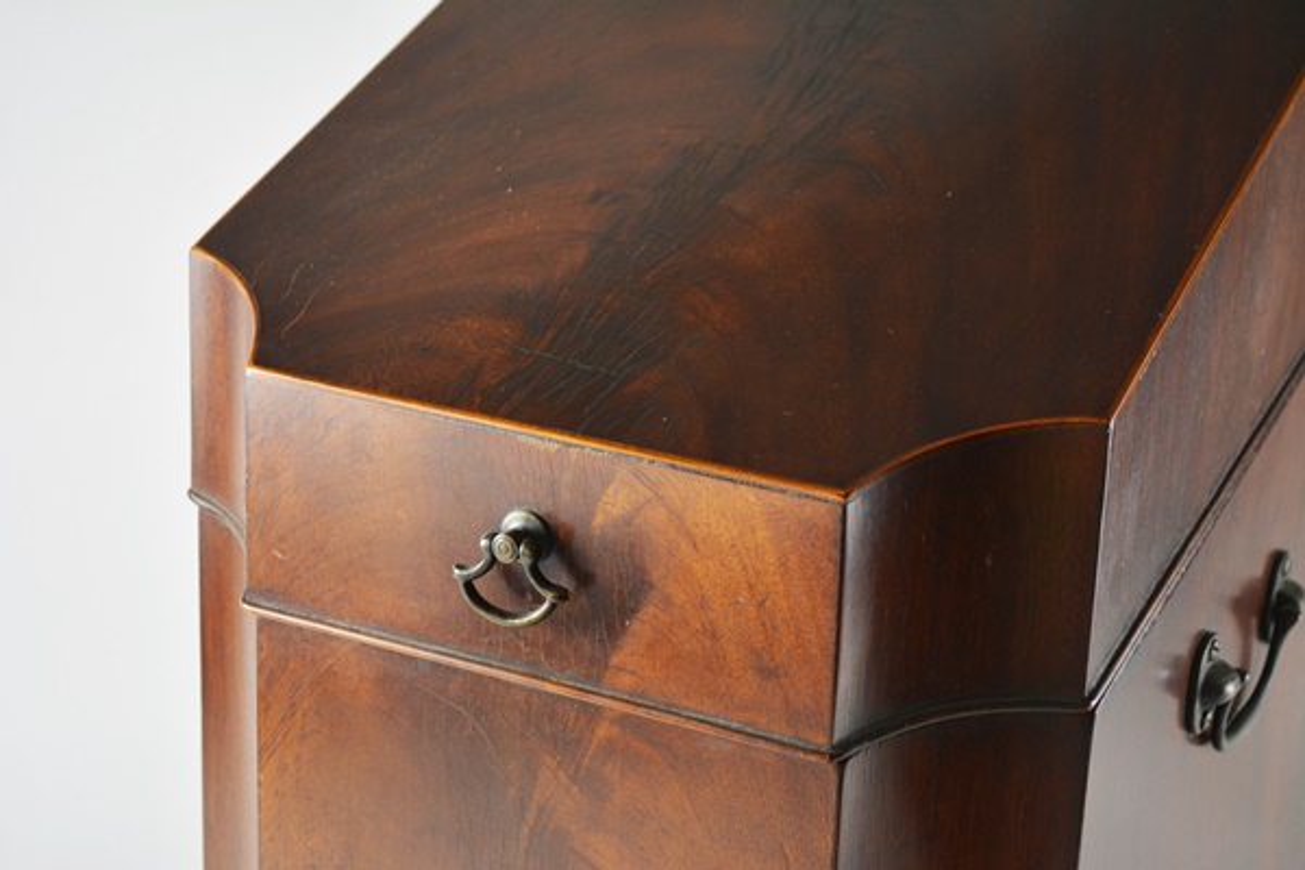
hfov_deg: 28.1
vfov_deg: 18.9
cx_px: 652
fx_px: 2610
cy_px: 435
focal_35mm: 72
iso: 400
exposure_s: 1/125
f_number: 5.6
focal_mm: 48
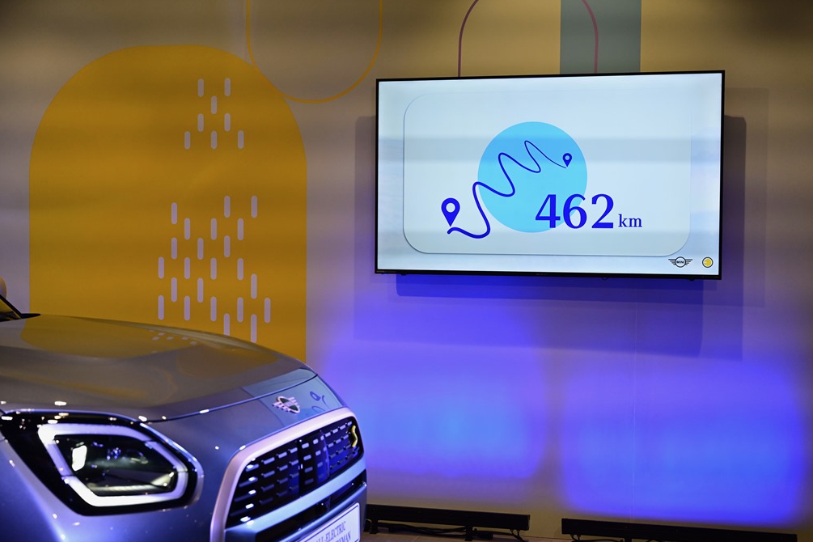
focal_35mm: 53
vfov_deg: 25.5
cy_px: 274
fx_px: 1197
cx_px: 410
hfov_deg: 37.5
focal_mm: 52
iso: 1250
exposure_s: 1/400
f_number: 4.5
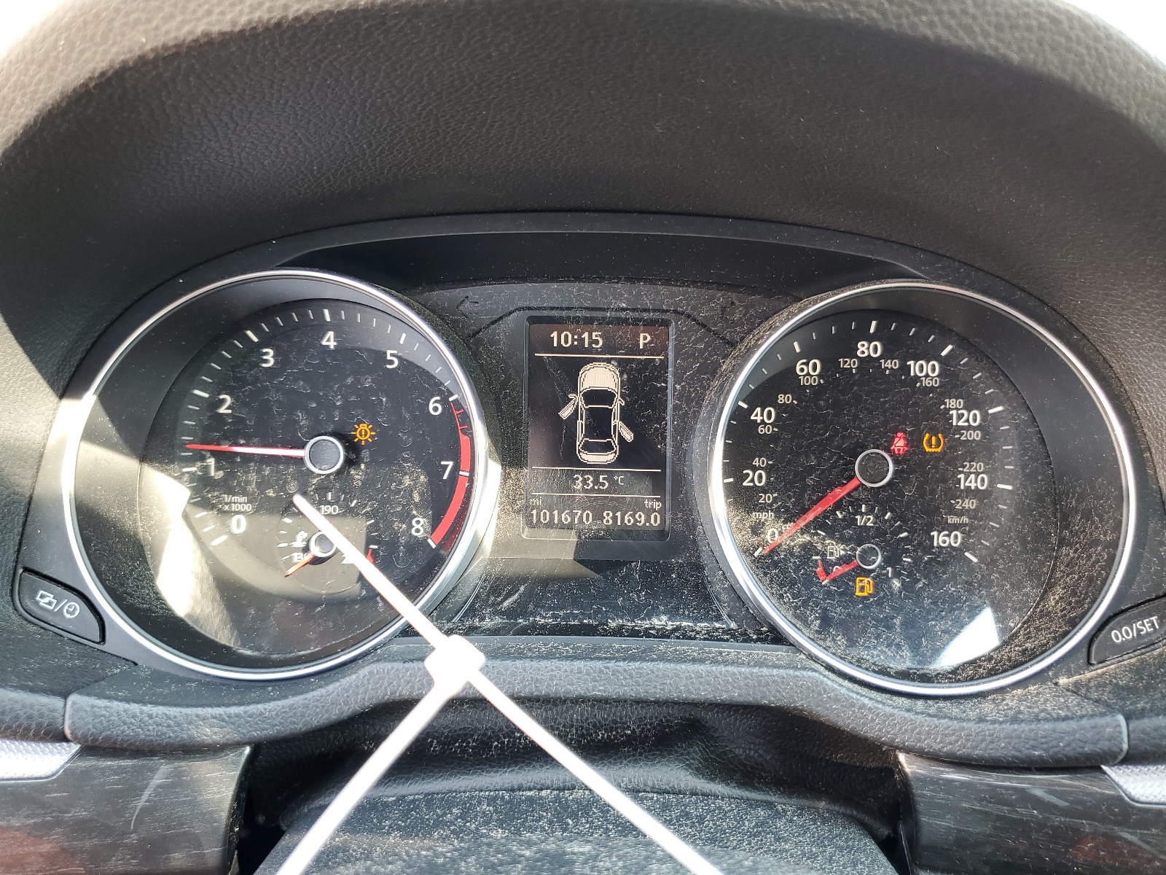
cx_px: 583
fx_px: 876
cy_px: 438
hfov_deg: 67.3
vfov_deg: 53.1
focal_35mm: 26
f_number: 1.5
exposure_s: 1/50
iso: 53
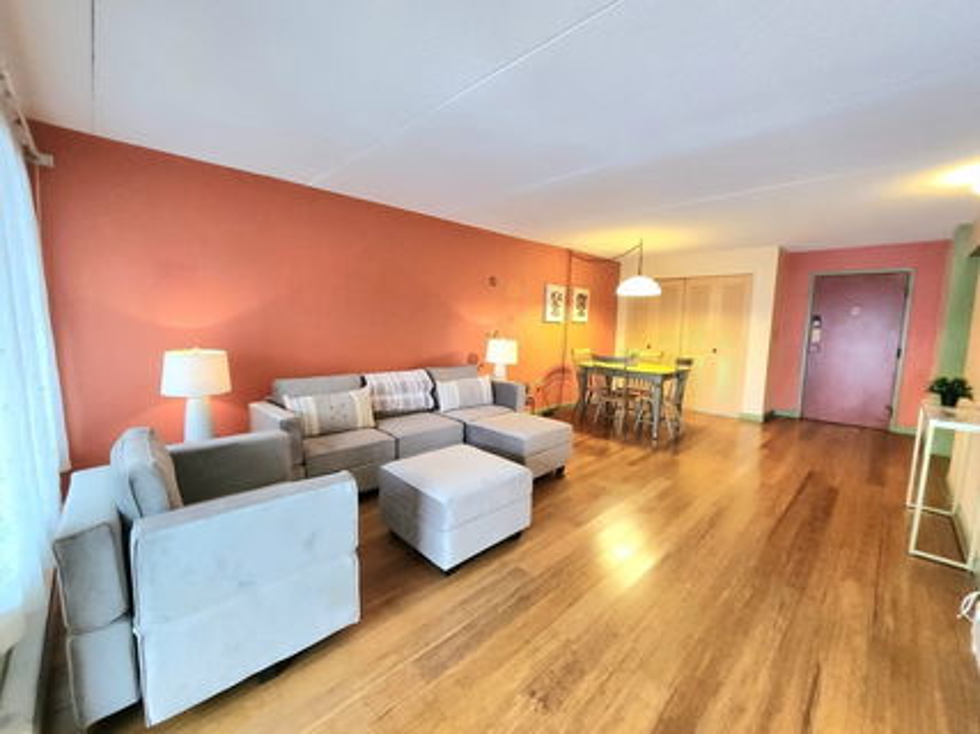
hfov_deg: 106.2
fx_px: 368
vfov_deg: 89.9
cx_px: 490
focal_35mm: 13
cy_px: 367
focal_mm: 2.2
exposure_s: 1/40
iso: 320
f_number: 2.2
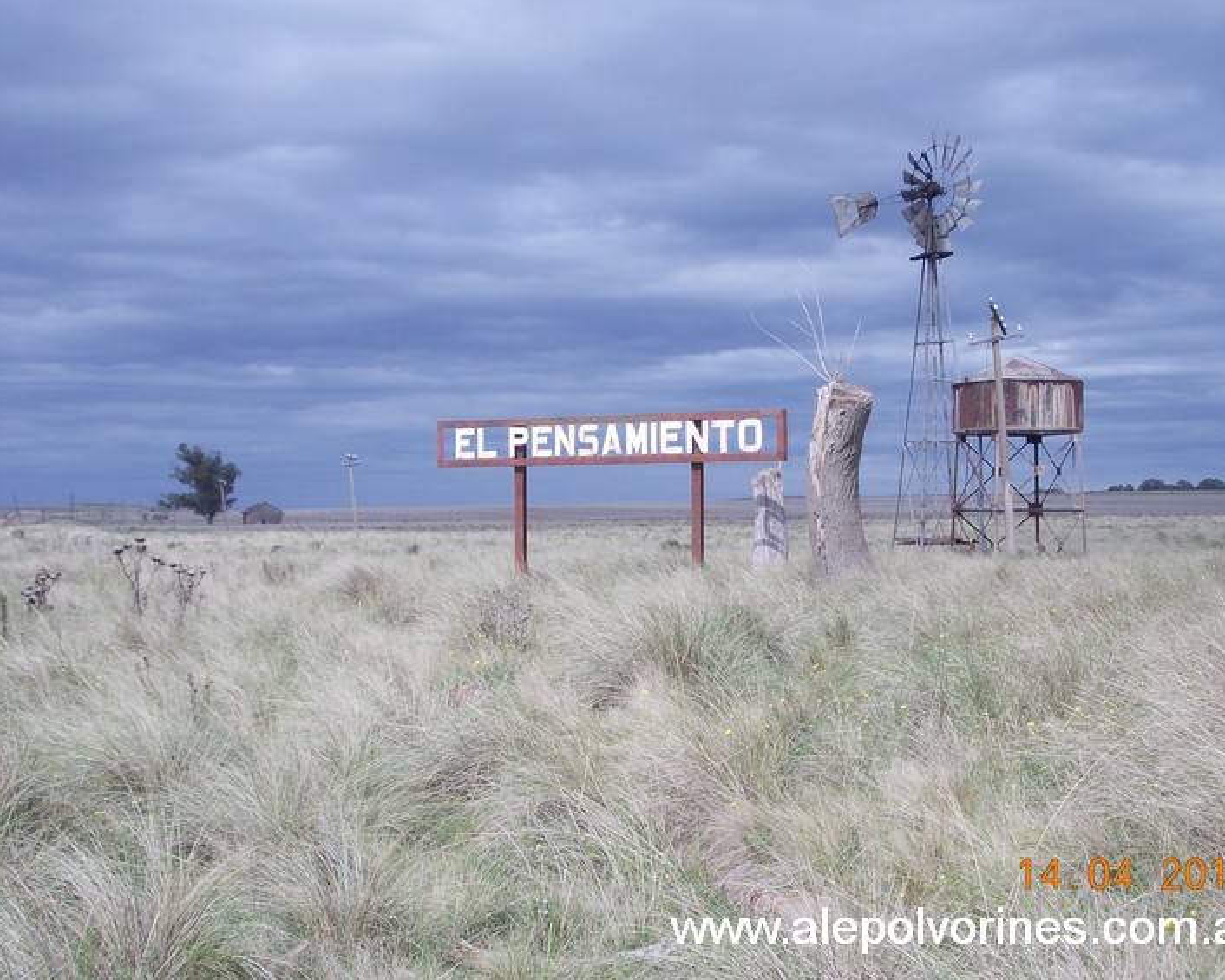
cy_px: 494
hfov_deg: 34.7
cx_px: 658
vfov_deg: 28.1
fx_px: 1958
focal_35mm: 54
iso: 80
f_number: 7.2
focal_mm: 7.2
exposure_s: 1/200
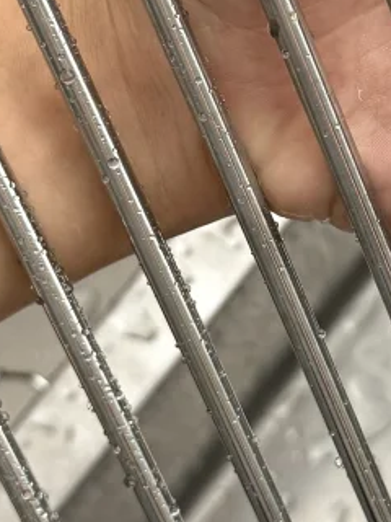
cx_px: 362
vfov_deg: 18.2
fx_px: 1627
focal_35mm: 108
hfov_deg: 13.6
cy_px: 196
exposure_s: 1/106
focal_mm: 6.76
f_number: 1.78
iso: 200
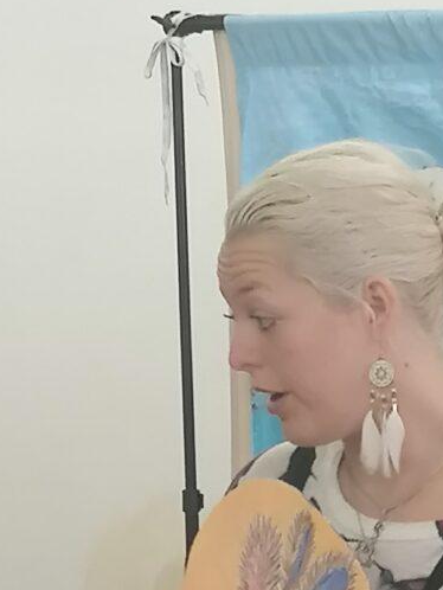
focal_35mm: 199
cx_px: 287
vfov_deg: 9.9
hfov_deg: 7.5
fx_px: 3393
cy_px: 400
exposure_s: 1/50
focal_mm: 4.75
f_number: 1.8
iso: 100
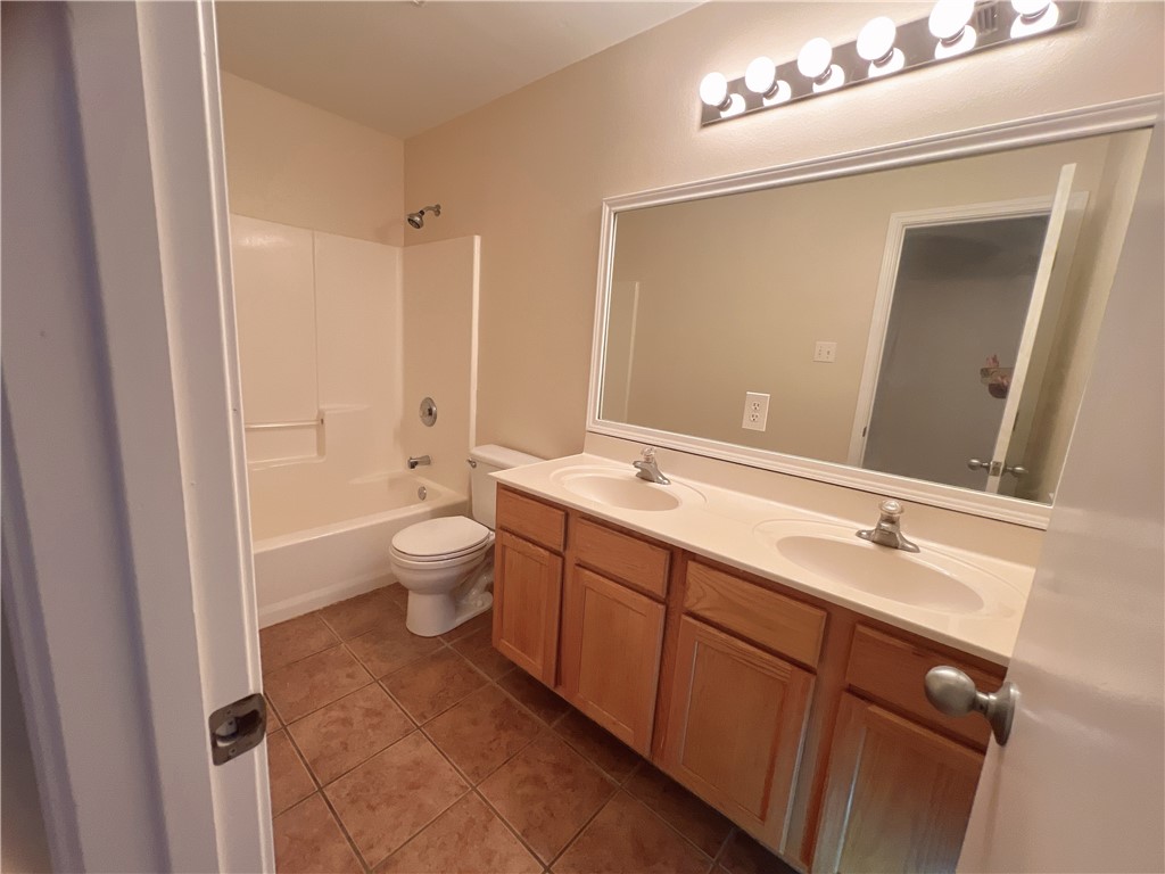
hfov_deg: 106.2
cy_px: 437
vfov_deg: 89.9
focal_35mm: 13
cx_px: 582
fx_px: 438
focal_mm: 1.57
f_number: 1.8
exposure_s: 1/60
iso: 250
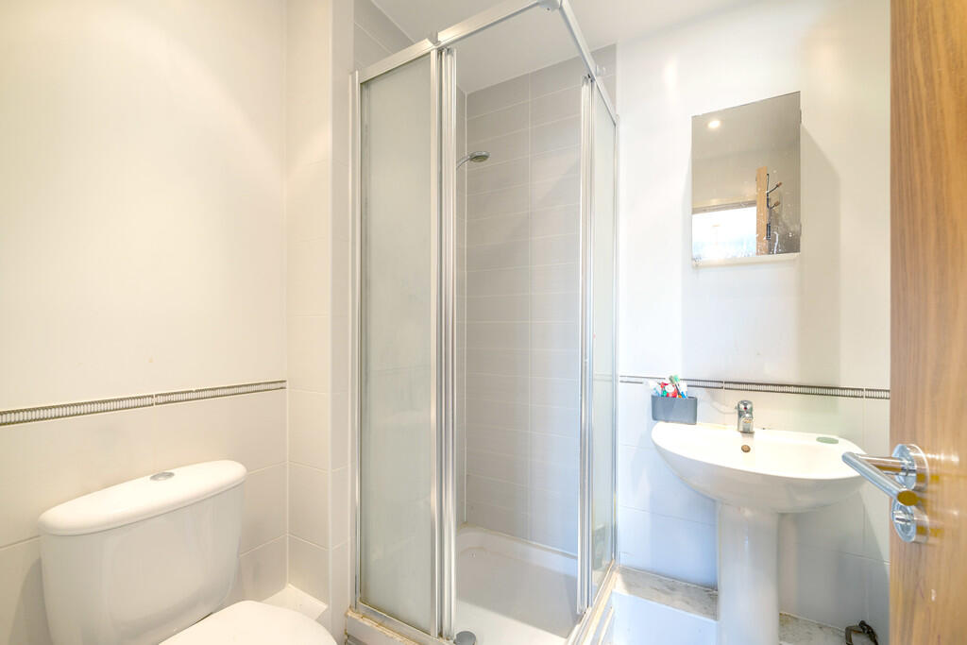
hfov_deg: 104.2
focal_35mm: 14
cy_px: 322
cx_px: 484
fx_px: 376
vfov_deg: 81.2
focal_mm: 14
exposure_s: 1/1.67
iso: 320
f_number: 9
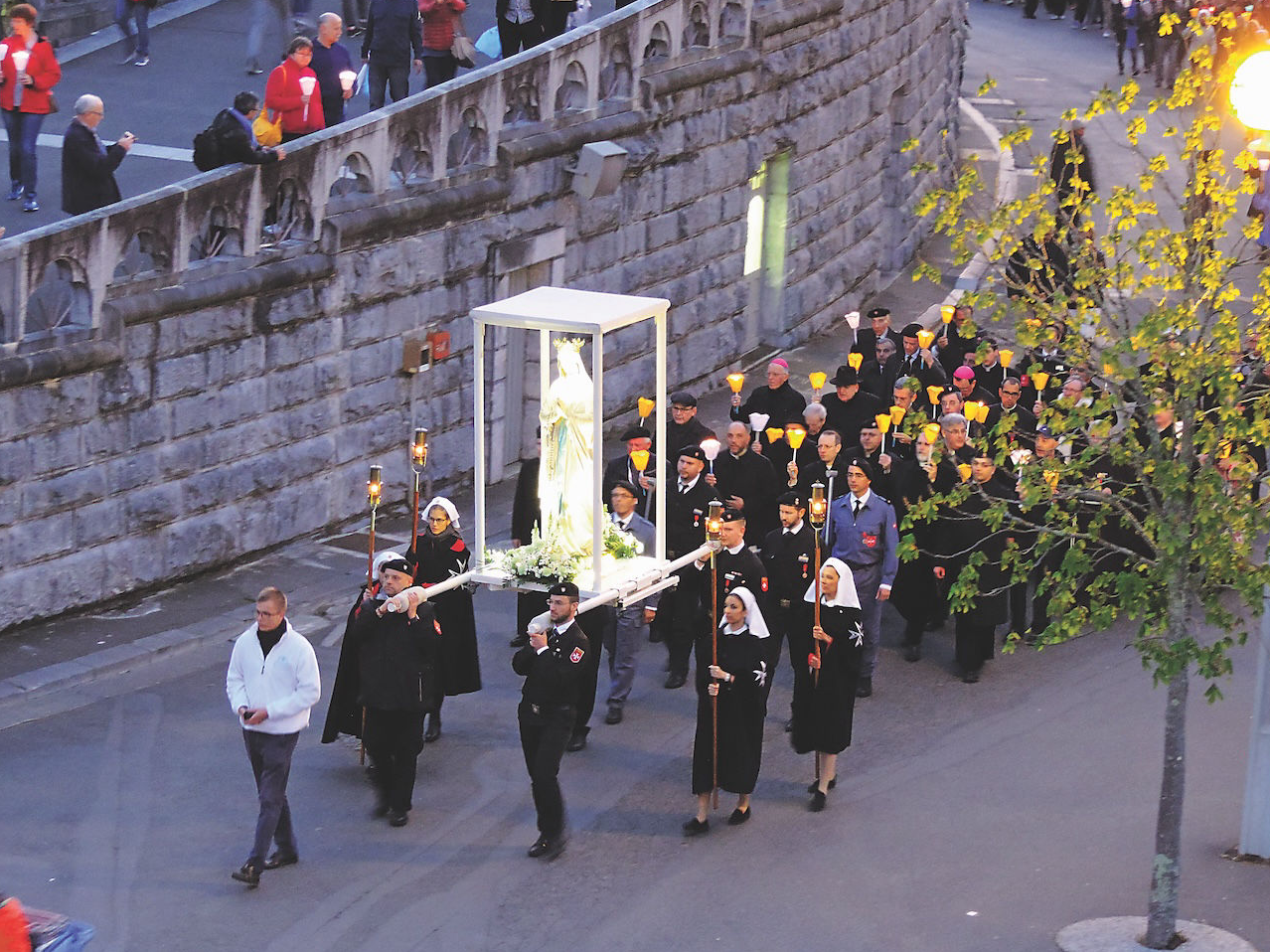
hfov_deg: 16.2
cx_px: 642
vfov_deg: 12.1
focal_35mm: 122
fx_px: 4475
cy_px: 471
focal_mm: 21.4
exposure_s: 1/10
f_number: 4.2
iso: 800
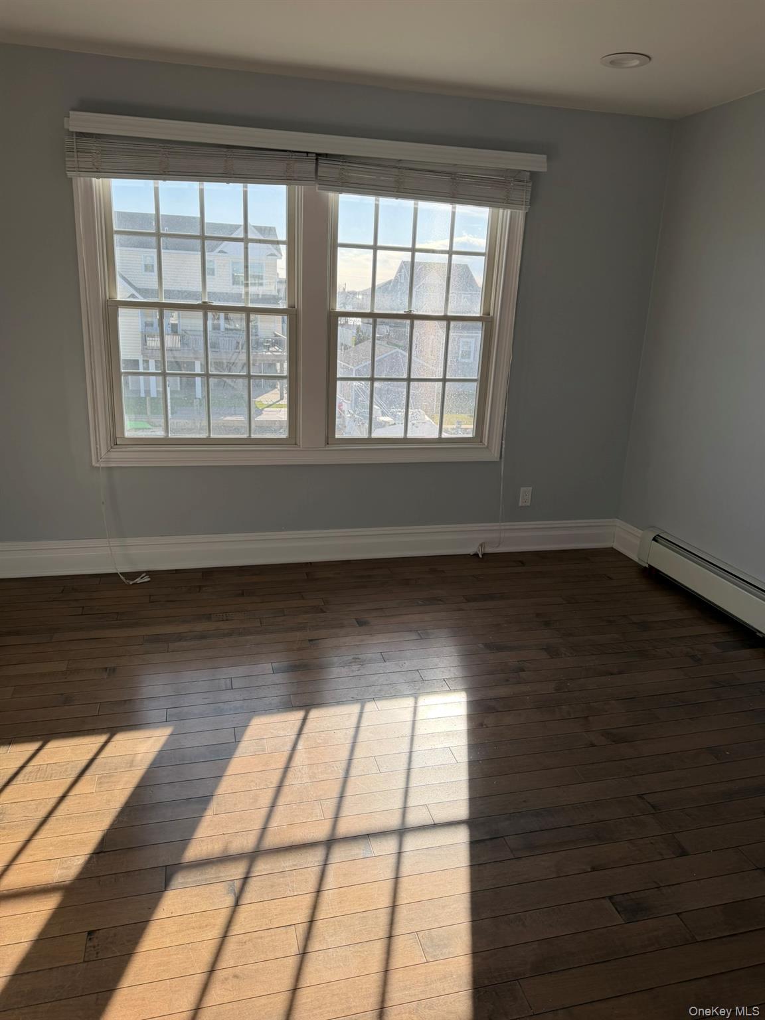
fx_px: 707
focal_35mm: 24
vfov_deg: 71.6
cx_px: 382
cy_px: 510
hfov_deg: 56.8
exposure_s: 1/1211
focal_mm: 6.76
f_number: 1.78
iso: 80
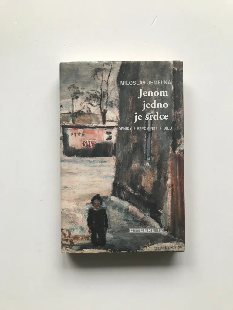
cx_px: 116
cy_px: 155
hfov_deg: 49.7
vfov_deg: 63.4
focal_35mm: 28
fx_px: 251
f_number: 1.8
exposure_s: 1/33
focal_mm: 3.99
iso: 32
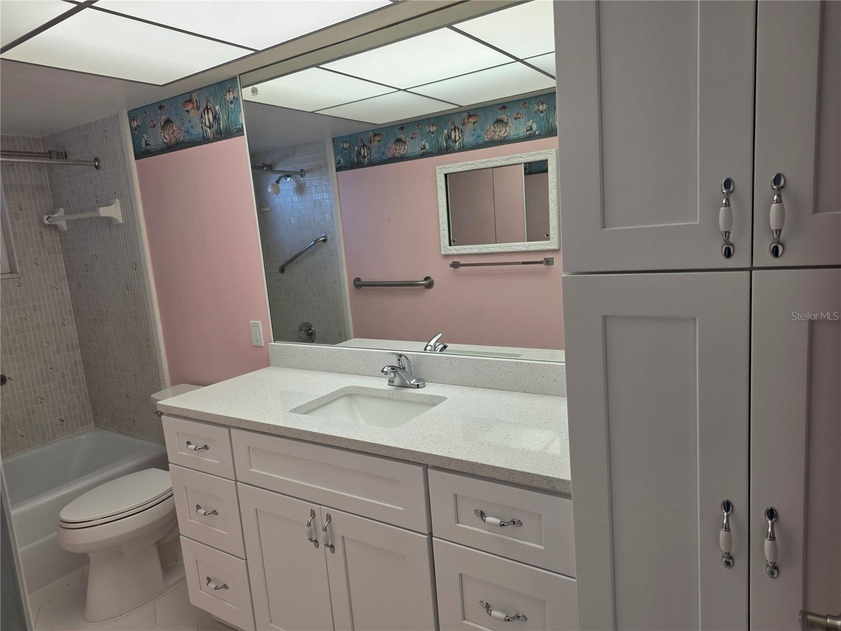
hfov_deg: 73.9
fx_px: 559
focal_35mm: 23
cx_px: 420
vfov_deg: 58.9
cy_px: 316
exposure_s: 1/120
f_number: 1.7
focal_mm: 6.25
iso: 50
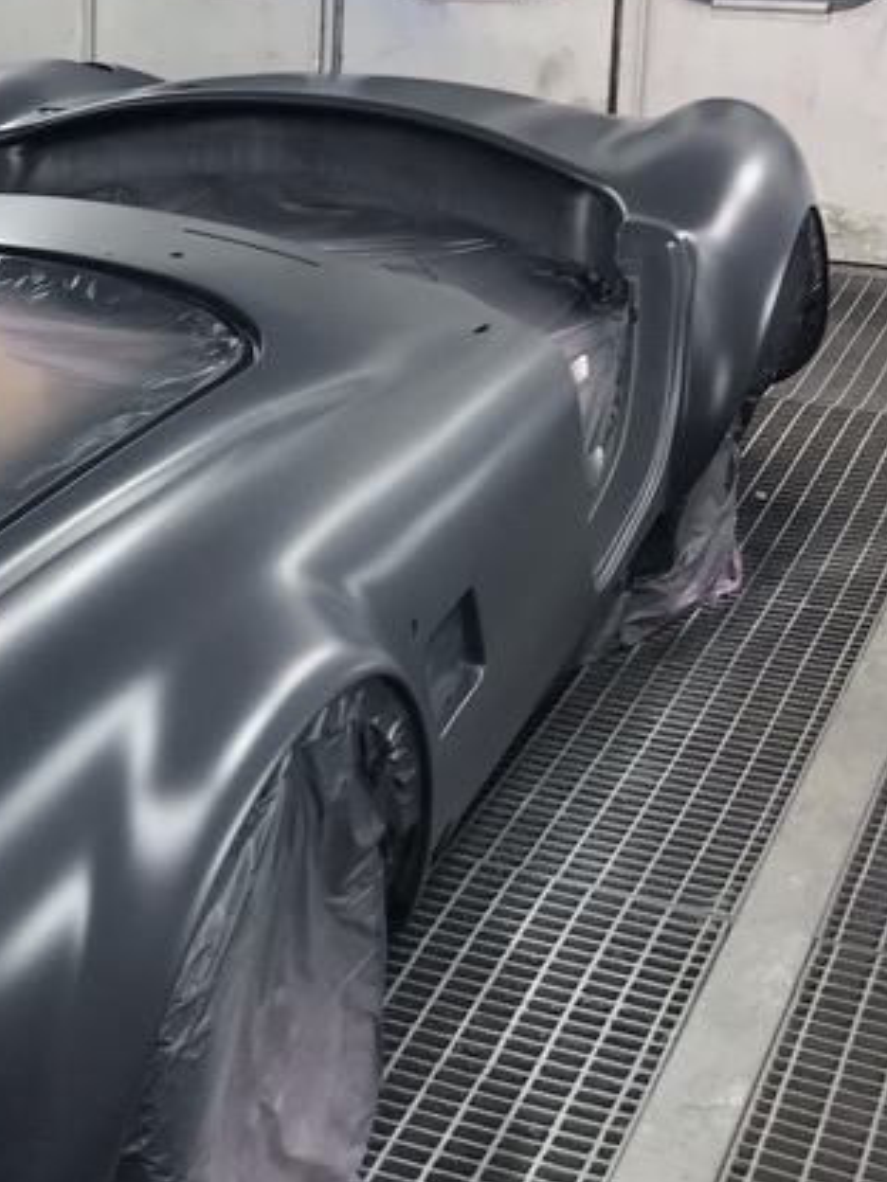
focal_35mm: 69
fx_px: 2357
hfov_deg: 20.3
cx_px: -85
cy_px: 278
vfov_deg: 27.7
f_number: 1.8
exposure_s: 1/50
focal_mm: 3.99
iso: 20
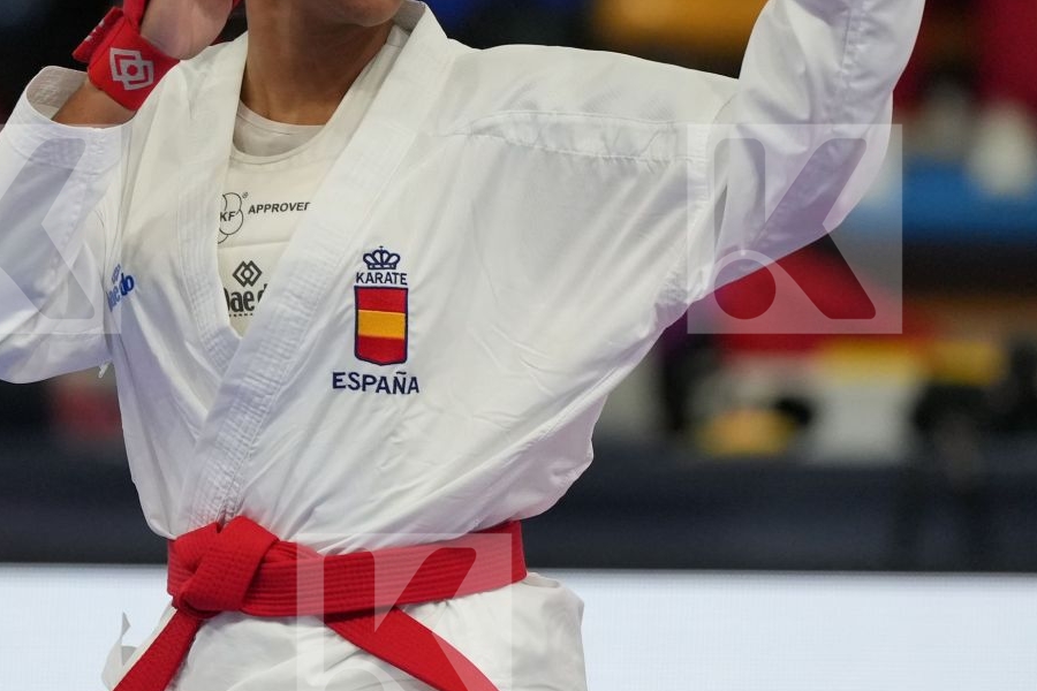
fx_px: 17282
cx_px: 404
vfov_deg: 2.3
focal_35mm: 600
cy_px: 229
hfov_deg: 3.4
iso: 2000
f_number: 2.8
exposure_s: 1/1000
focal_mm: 200
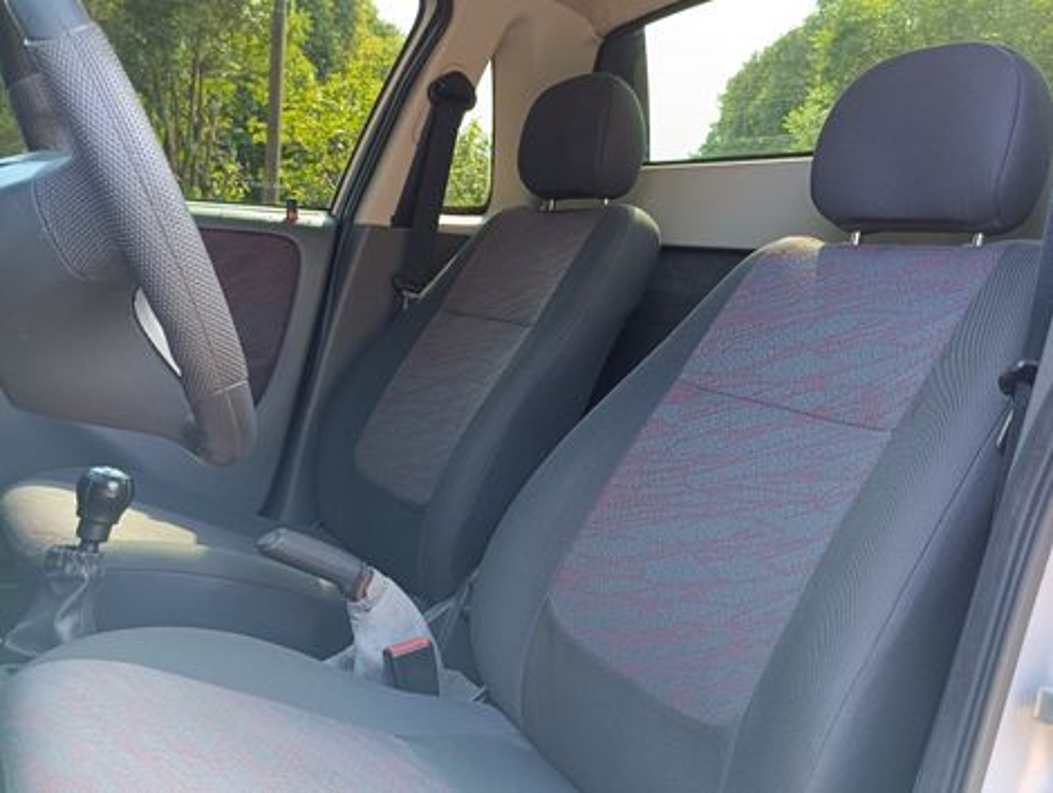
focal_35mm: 26
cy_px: 396
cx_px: 526
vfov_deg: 53.2
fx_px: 792
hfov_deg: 67.2
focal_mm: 4.94
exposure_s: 1/121
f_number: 1.5
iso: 358
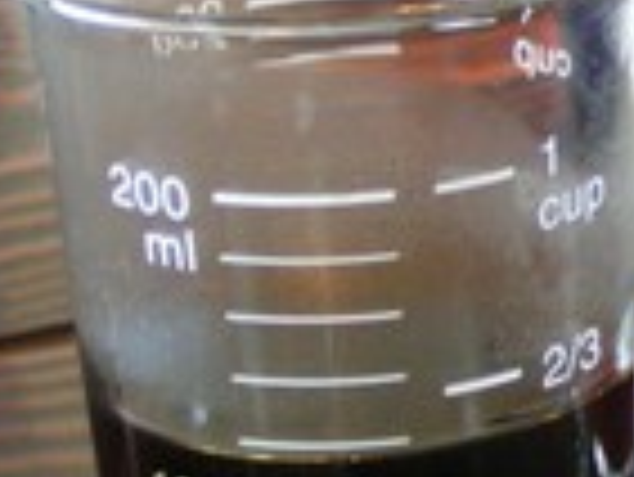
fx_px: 3355
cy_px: 164
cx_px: 877
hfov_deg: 10.5
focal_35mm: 183
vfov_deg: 8.1
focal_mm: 9.7
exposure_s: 1/10
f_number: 3.2
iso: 200
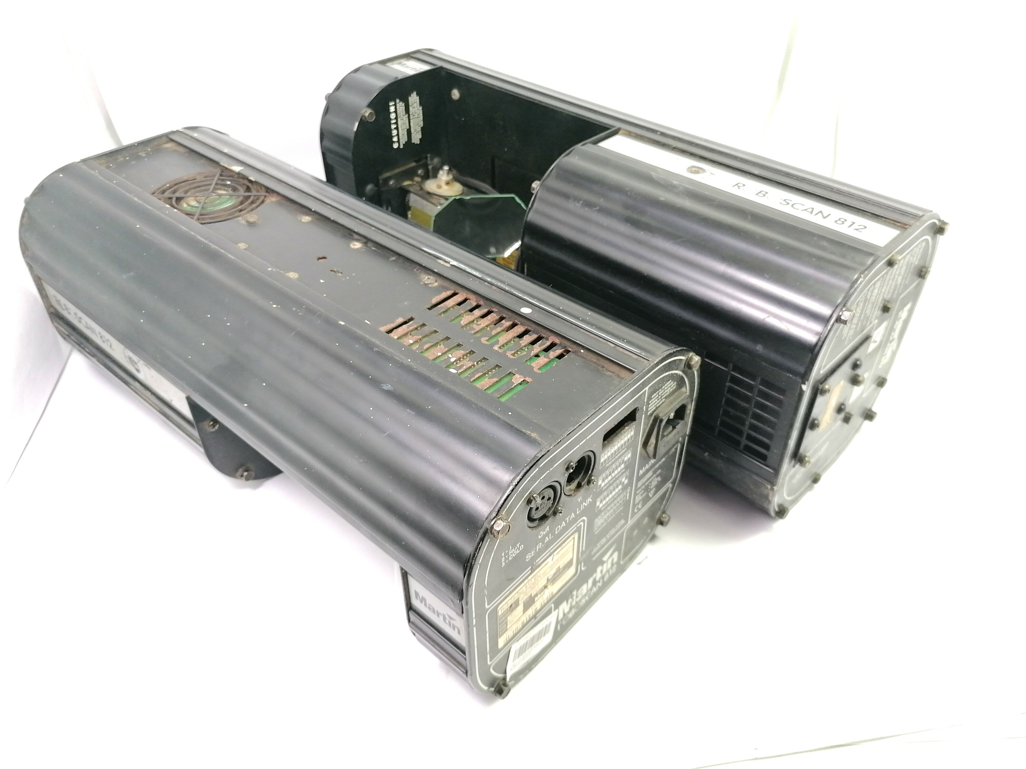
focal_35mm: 27
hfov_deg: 65.3
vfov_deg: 51.4
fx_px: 800
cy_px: 384
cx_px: 513
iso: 80
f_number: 1.8
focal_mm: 4.75
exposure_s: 1/100
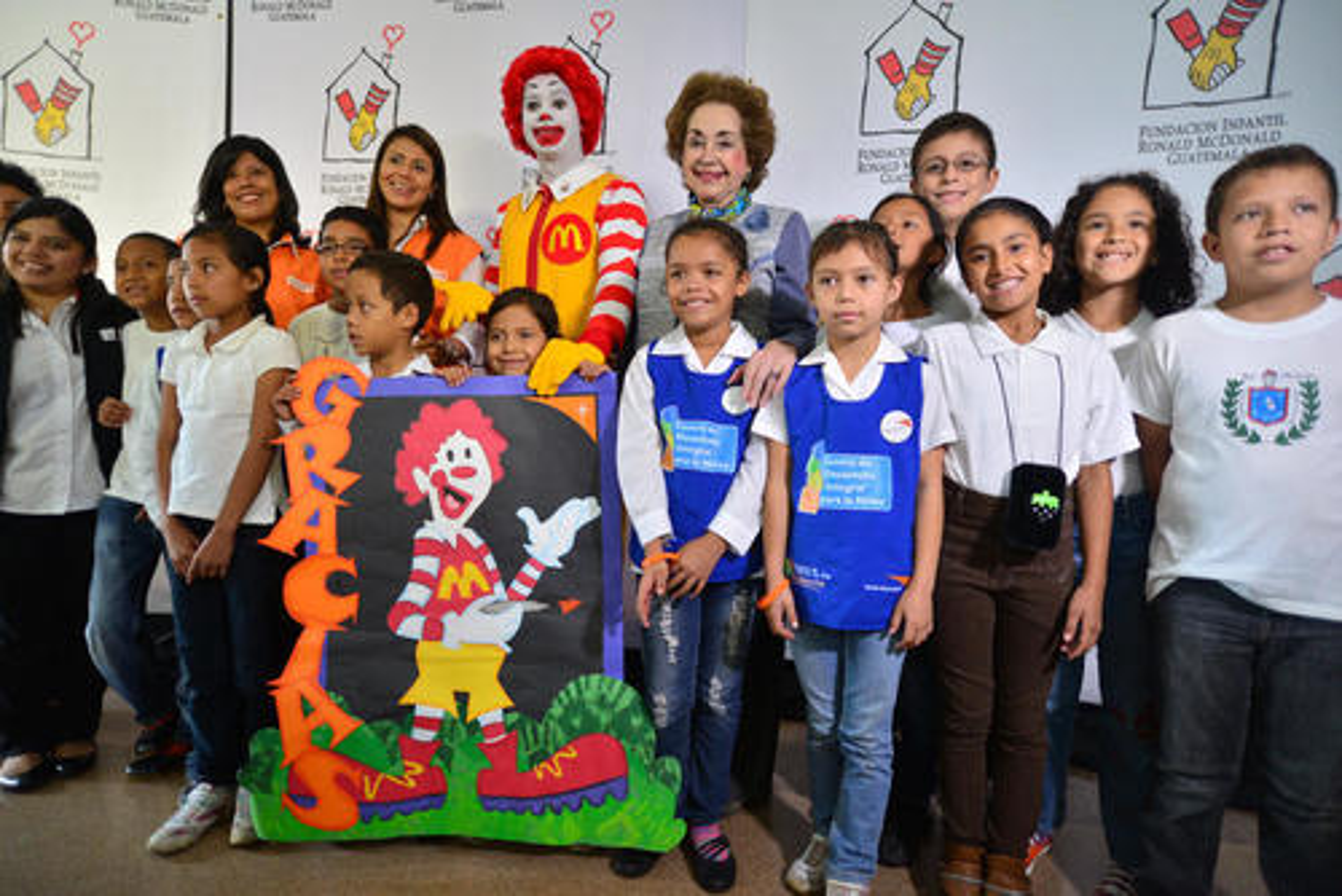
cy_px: 448
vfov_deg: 62.0
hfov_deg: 83.9
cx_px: 671
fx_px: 746
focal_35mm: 20
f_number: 2.8
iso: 1000
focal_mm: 20
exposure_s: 1/200
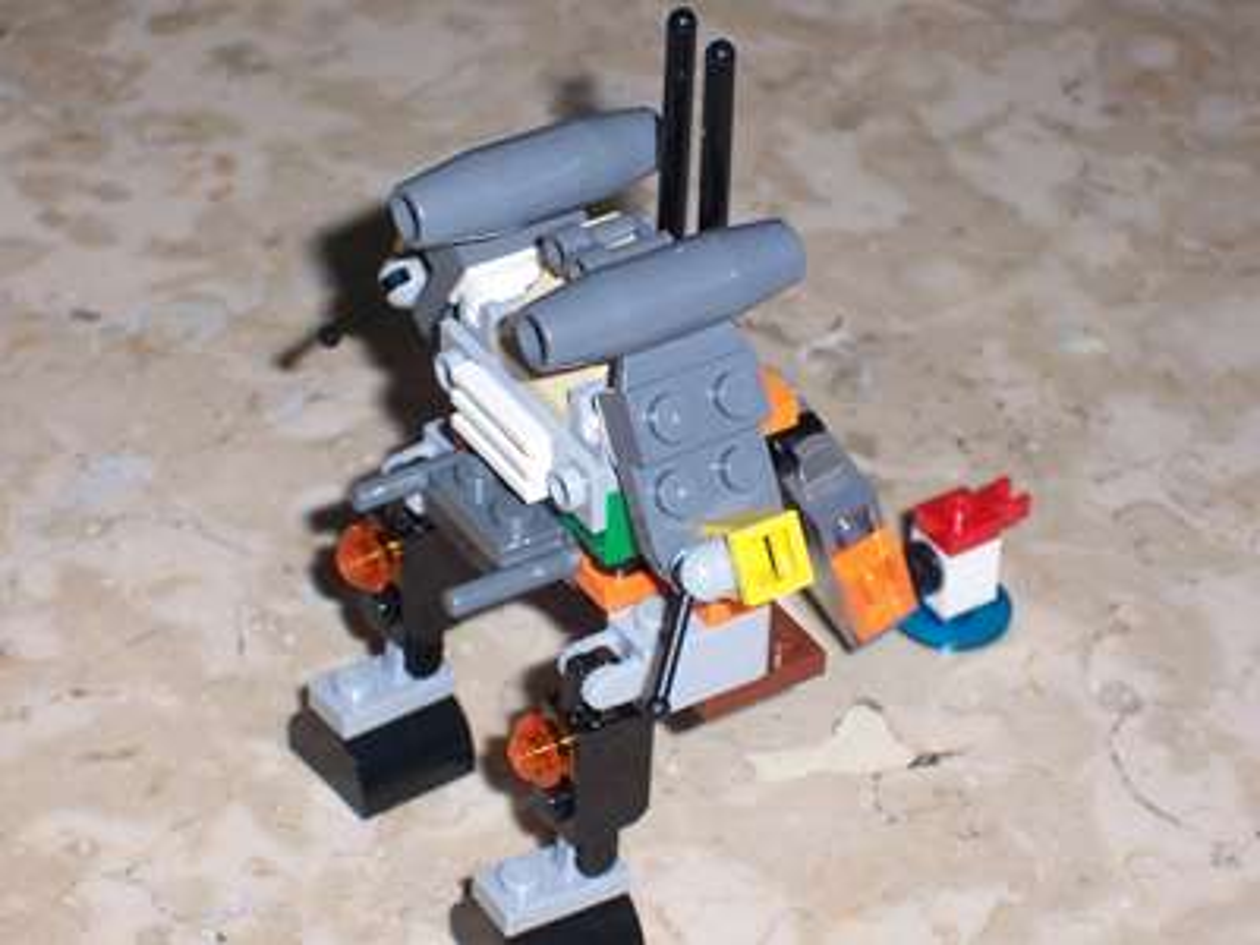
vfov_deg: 13.7
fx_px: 3931
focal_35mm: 108
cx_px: 630
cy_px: 472
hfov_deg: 18.2
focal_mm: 18.6
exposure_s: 1/125
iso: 200
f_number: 4.8
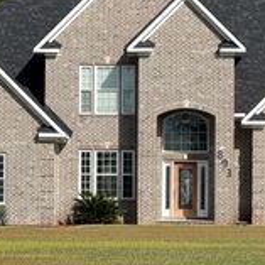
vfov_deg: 5.2
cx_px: 155
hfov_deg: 5.2
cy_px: 95
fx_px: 2919
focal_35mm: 337
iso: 50
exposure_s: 1/1818
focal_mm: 15.66
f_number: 2.8
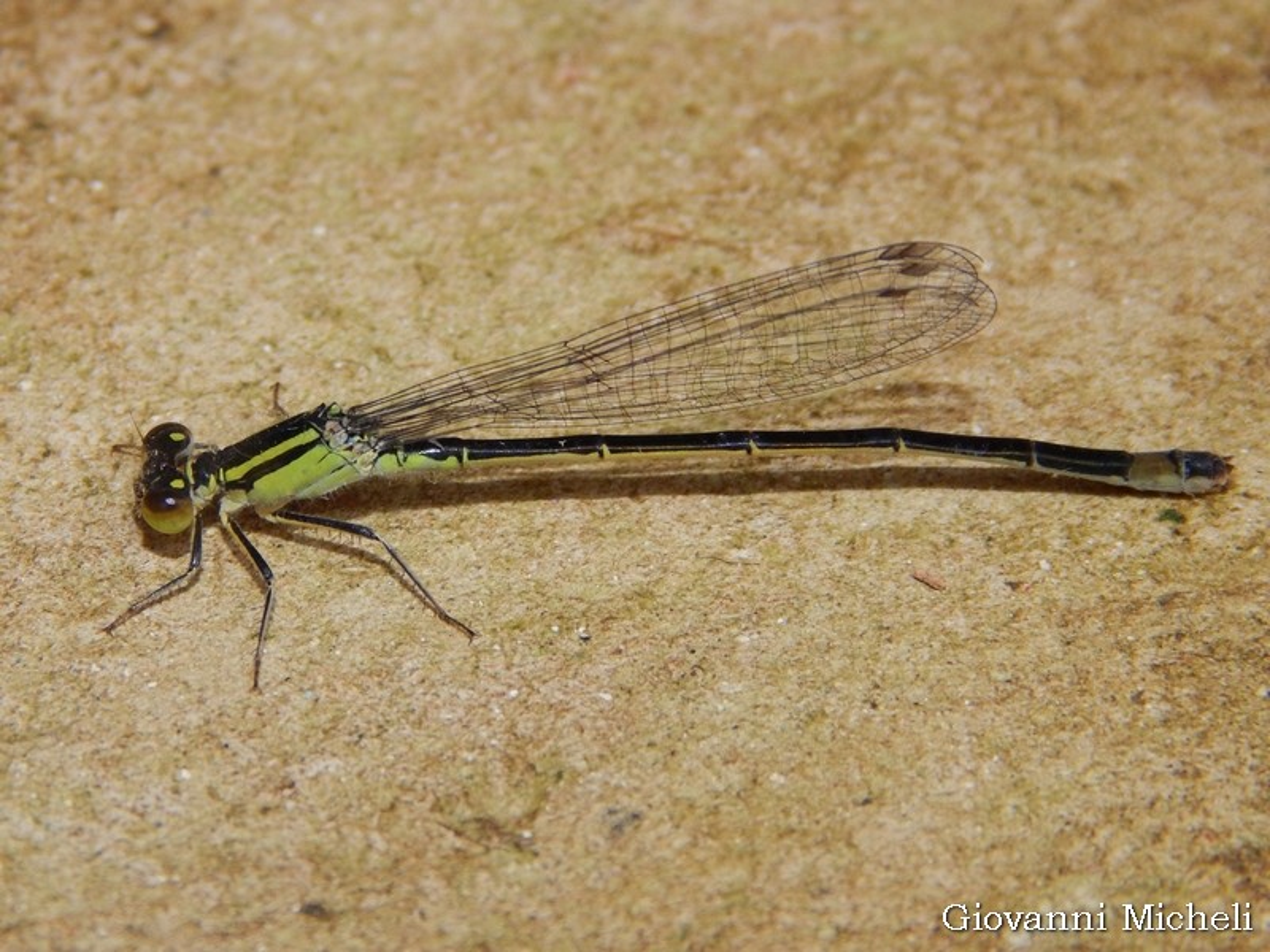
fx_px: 4843
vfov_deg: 11.2
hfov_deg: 14.9
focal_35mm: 132
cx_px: 635
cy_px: 476
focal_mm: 23.4
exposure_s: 1/30
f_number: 9.6
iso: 200
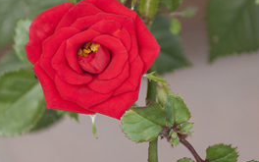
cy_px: 62
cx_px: 96
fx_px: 1349
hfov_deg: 11.0
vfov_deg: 6.9
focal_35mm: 191
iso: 400
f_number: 5.6
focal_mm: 55
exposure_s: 1/200
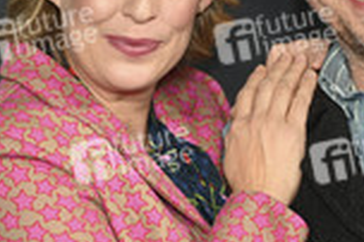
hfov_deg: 9.3
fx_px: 2242
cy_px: 96
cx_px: 308
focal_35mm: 222
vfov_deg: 6.2
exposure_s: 1/125
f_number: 2.8
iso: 400
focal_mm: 75
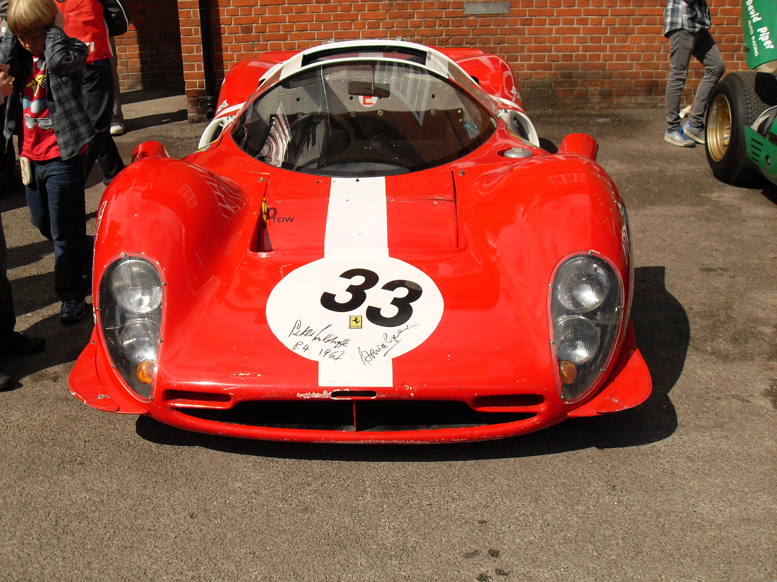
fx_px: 831
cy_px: 291
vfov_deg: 38.7
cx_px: 388
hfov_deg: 50.1
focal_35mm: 37
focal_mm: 6.3
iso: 80
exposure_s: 1/180
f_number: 8.9
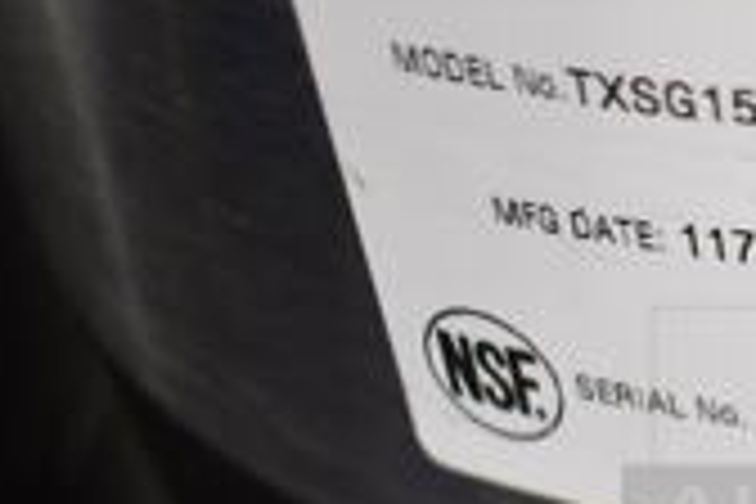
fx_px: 2058
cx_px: 1125
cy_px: 324
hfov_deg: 18.5
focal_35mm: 98
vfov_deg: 13.9
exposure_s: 1/125
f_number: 3.5
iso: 2800
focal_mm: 18
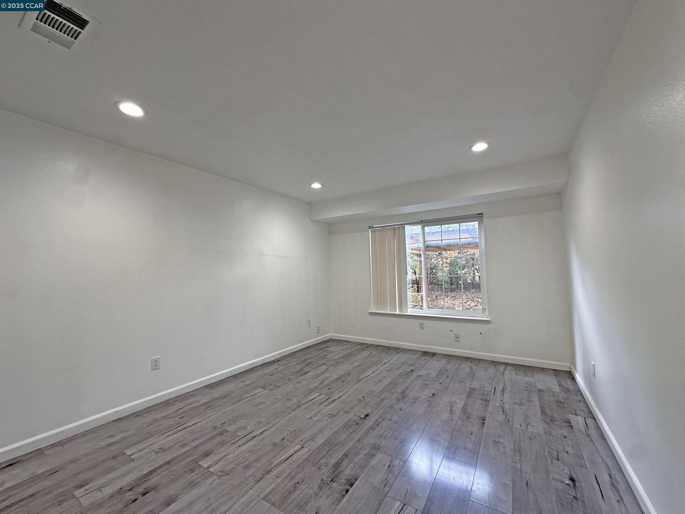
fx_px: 277
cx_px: 342
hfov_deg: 102.1
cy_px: 257
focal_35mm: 14
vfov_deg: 85.7
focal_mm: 2.22
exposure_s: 1/120
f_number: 2.2
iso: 160
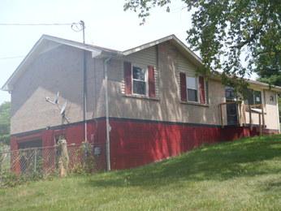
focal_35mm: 49
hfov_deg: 38.9
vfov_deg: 29.7
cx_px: 140
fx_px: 398
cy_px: 106
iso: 80
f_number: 4.9
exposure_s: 1/200
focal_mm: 8.8
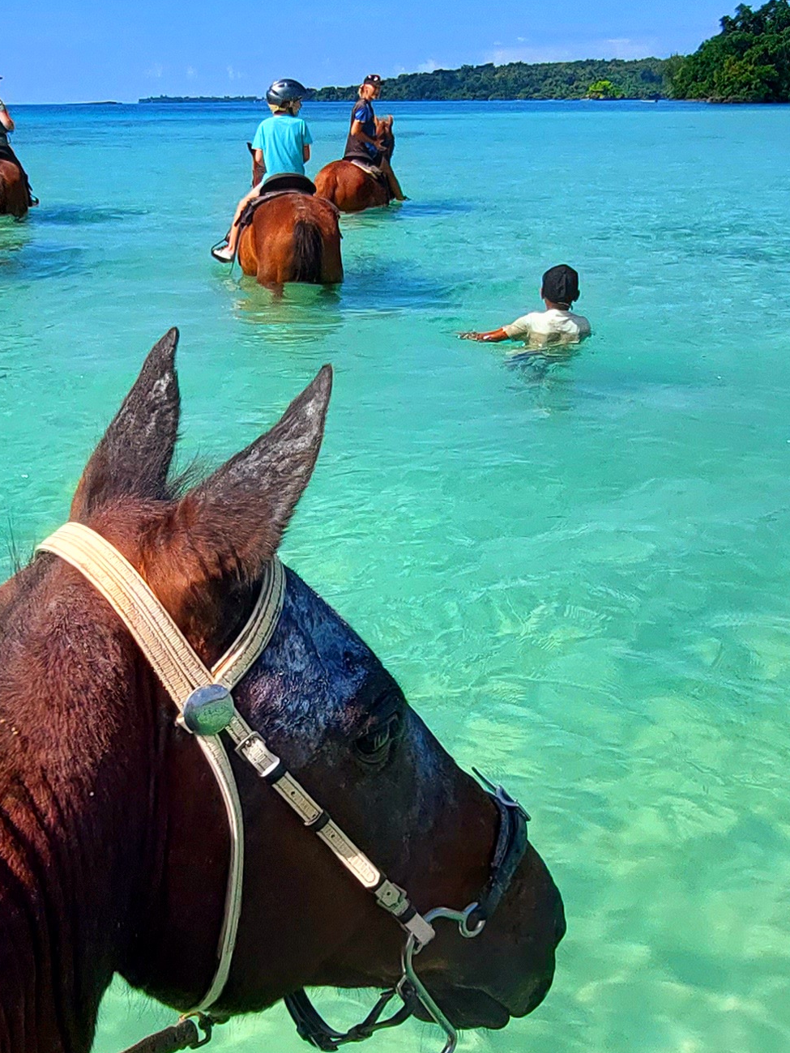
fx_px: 1217
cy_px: 516
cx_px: 302
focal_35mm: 40
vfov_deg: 46.8
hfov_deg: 35.8
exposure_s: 1/2500
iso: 50
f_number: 2.2
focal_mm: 1.74
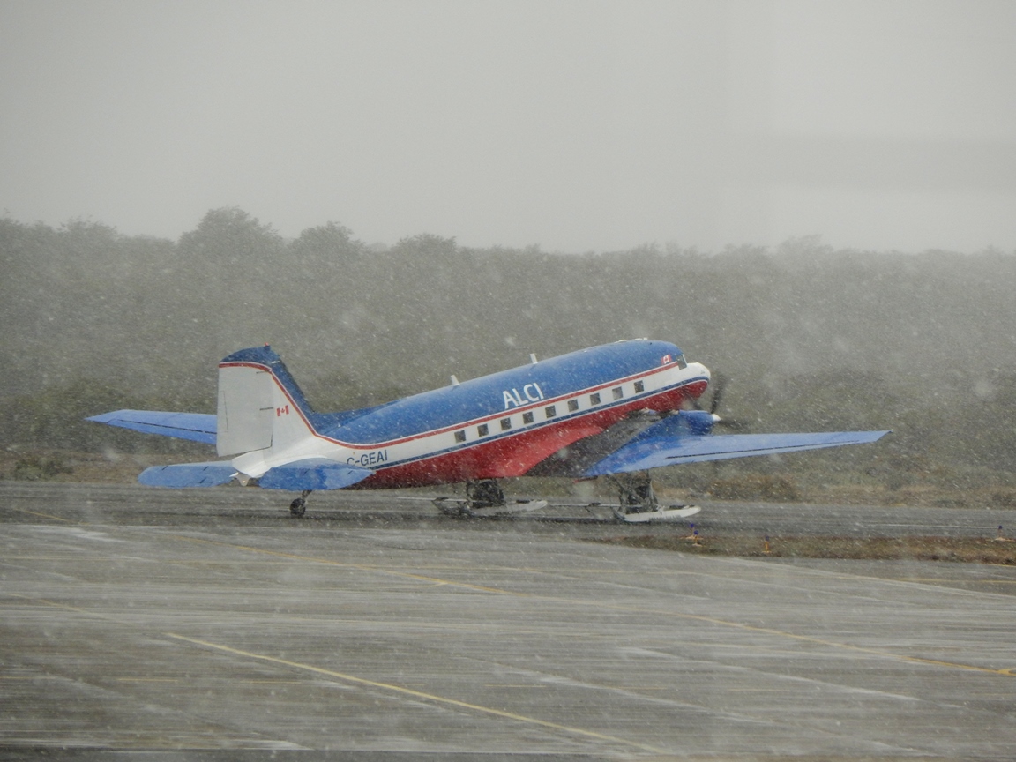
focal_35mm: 596
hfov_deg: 3.3
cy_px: 381
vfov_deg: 2.5
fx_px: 17493
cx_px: 508
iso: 125
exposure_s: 1/320
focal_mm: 107.1
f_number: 5.8
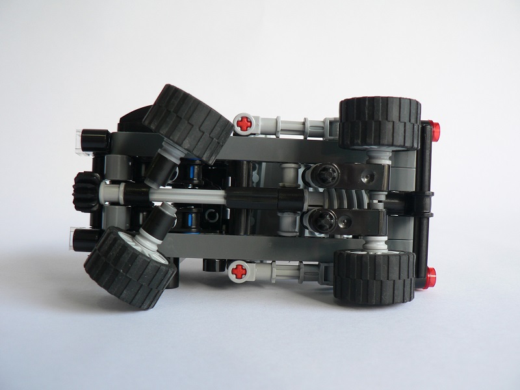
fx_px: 541
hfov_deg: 51.4
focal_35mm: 36
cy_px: 195
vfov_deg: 39.7
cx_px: 260
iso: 80
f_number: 2.8
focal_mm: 6
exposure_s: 1/30
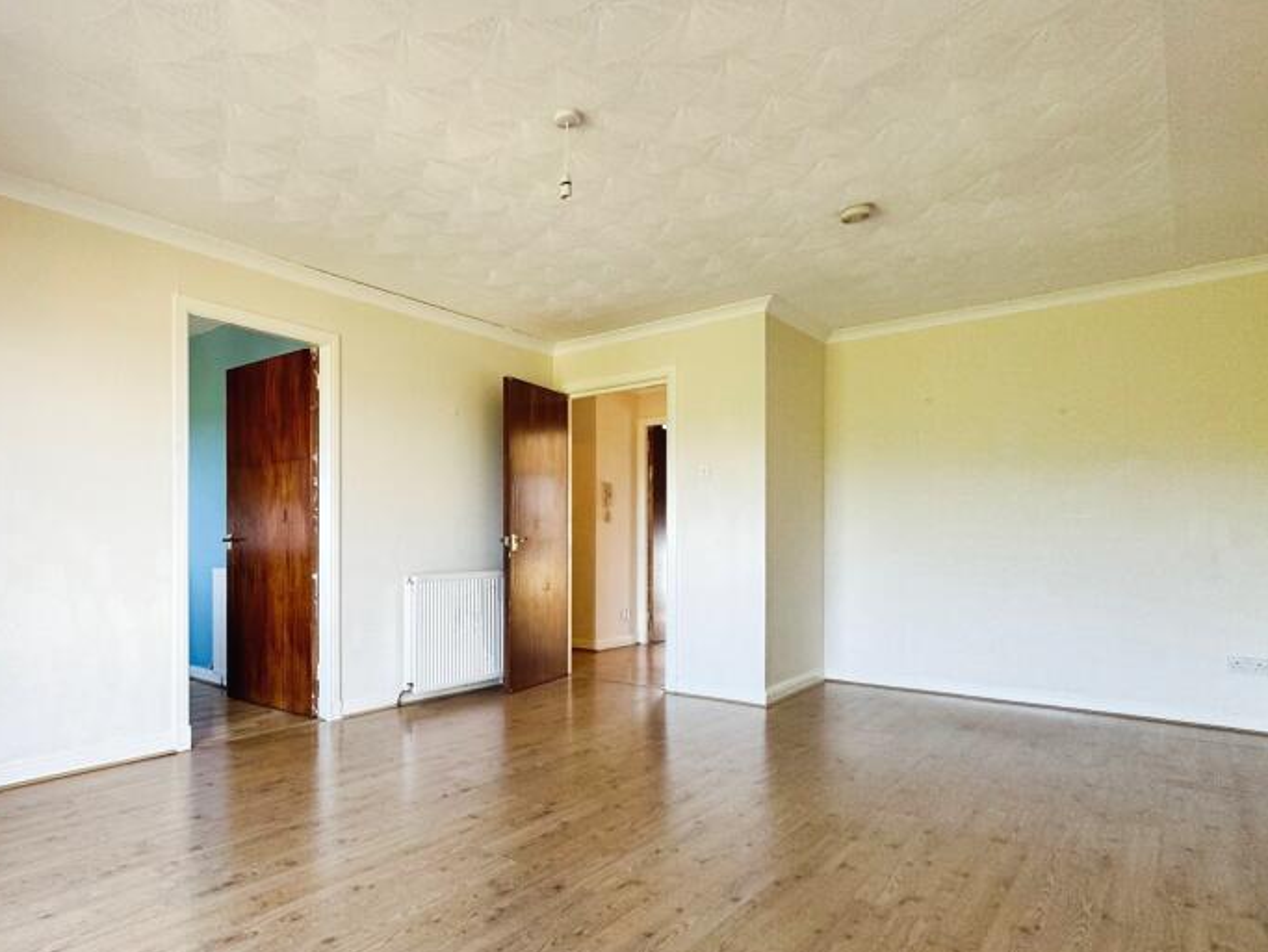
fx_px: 770
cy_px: 550
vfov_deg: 63.1
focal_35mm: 21
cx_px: 423
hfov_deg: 76.5
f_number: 2.2
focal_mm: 2.22
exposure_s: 1/99
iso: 125
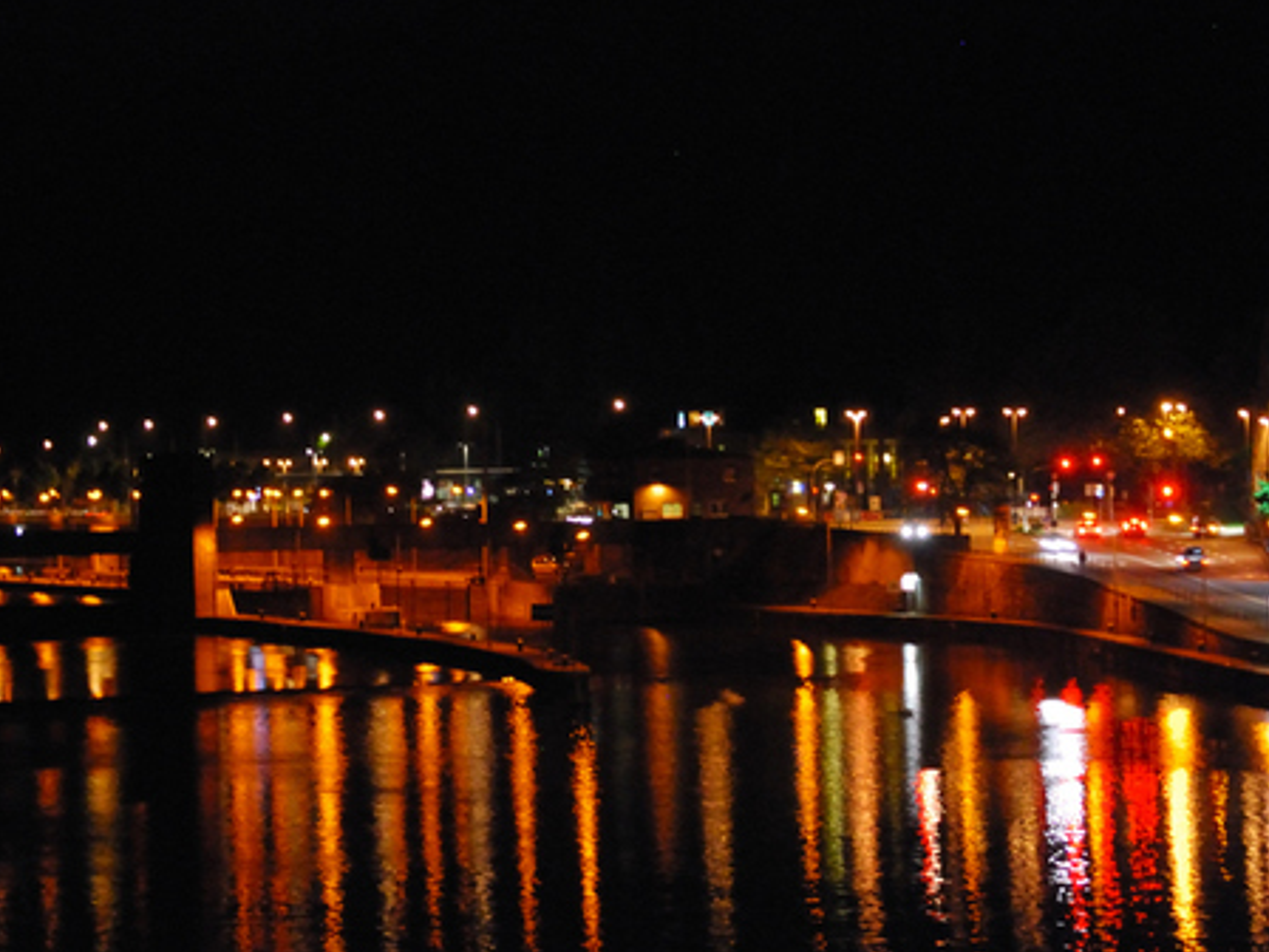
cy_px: 391
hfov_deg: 10.7
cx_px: 674
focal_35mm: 185
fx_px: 6782
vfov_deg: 8.0
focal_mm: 82
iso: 1600
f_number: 5.3
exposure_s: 1/2.5
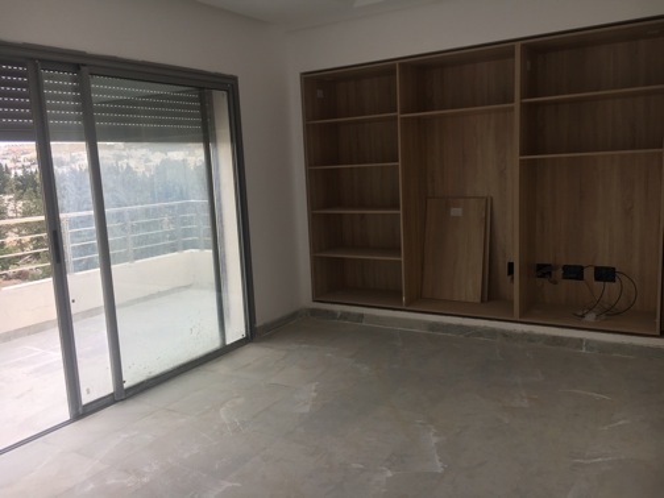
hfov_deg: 61.7
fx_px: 556
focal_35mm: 29
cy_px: 249
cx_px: 332
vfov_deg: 48.2
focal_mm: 4.15
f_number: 2.2
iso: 25
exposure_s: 1/110
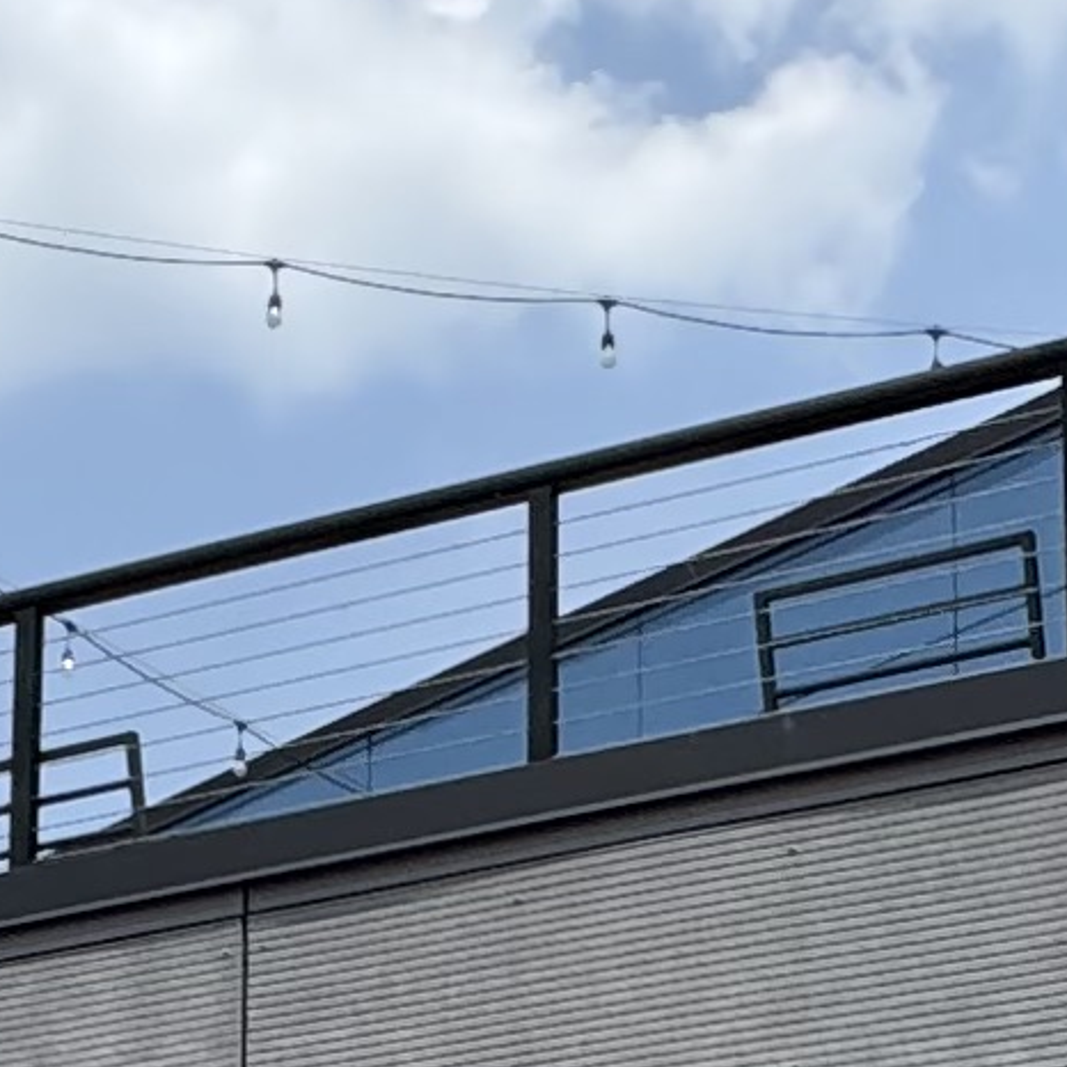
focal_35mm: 107
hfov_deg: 15.7
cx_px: -218
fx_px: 3731
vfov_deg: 14.6
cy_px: 1816
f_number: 2.2
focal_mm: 2.22
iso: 50
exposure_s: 1/1976
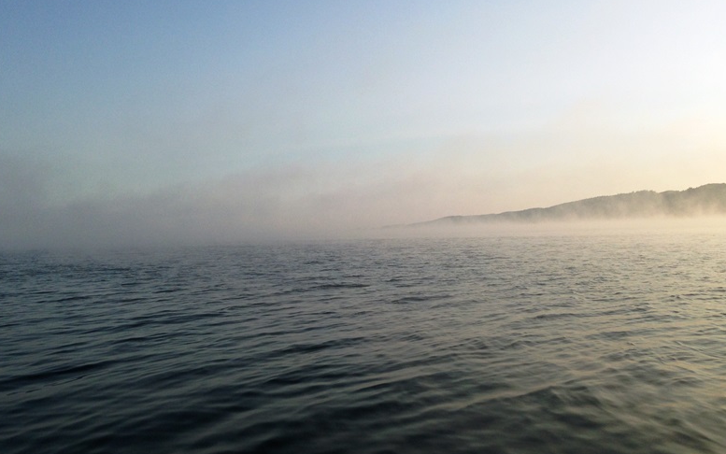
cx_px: 362
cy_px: 210
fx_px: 712
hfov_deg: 54.0
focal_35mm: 36
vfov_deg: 35.3
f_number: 2.4
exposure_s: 1/1022
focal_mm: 4.12
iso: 50
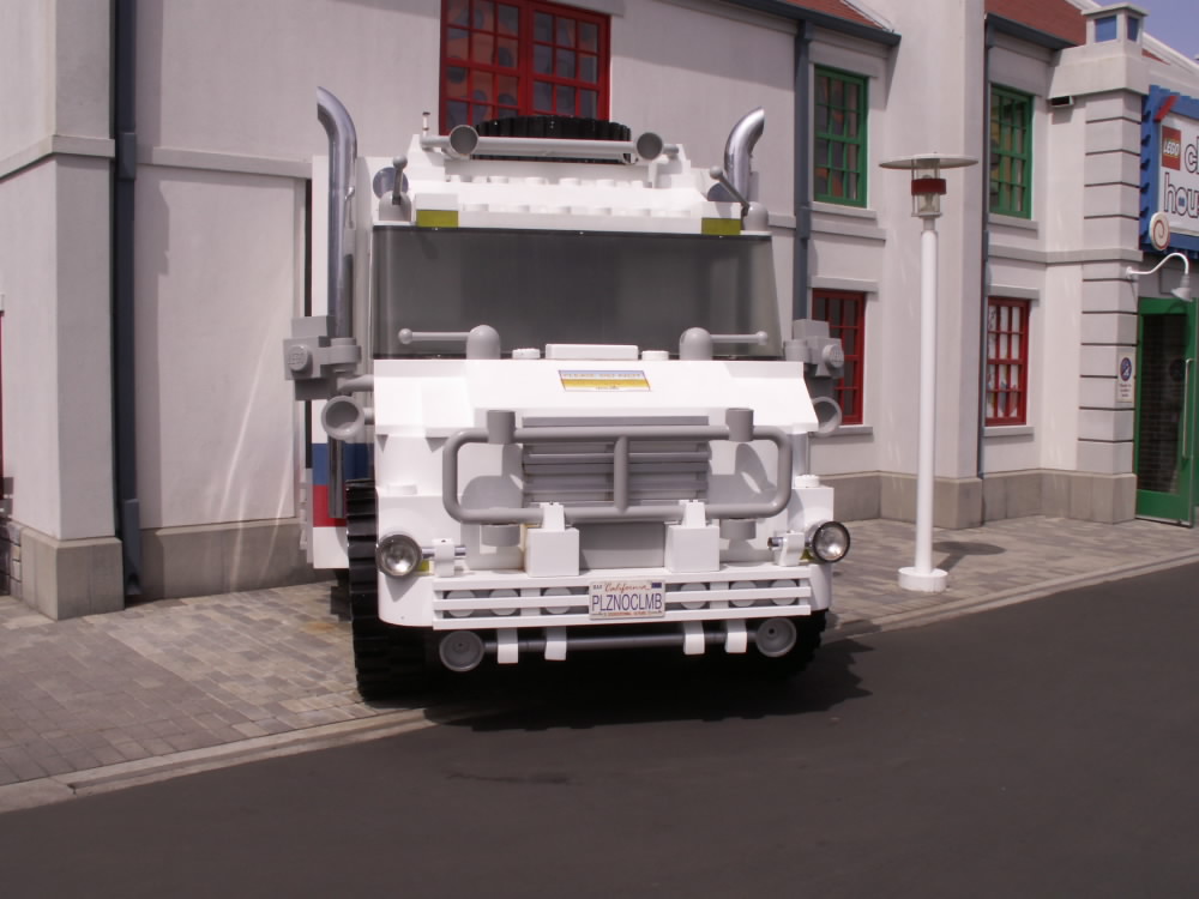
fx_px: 1212
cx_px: 600
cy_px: 450
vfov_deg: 40.7
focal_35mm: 35
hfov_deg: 52.6
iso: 50
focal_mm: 5.86
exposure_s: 1/400
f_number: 8
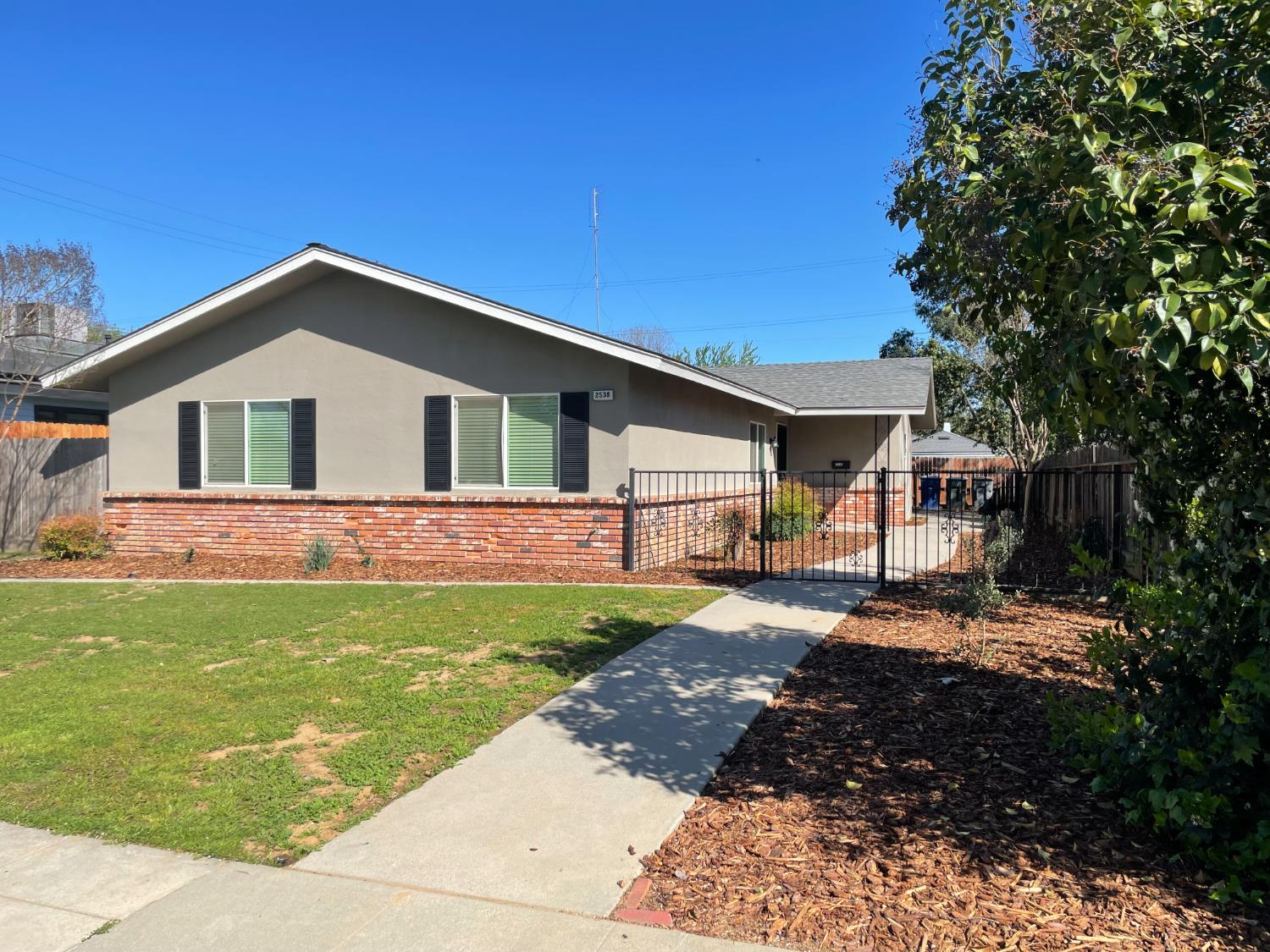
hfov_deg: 67.3
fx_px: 954
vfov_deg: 53.1
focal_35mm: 26
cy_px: 476
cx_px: 635
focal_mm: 4.2
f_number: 1.6
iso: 32
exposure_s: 1/3401
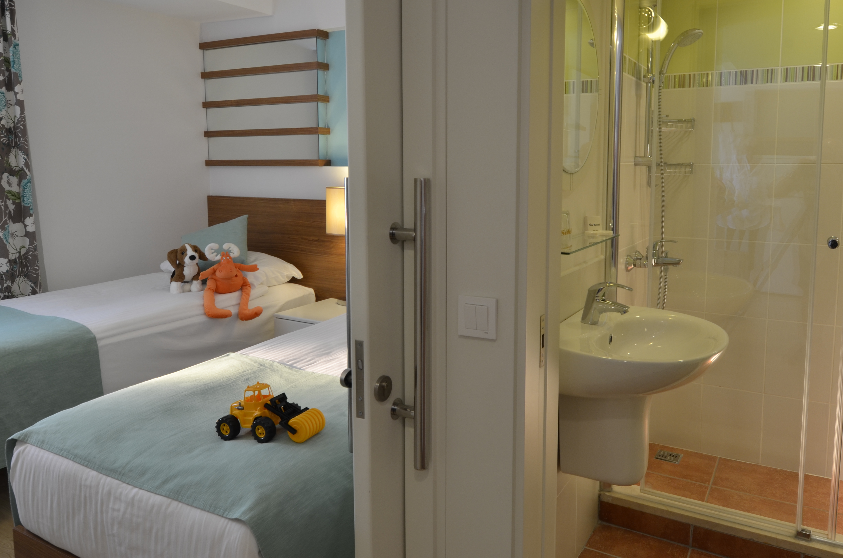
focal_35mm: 26
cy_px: 227
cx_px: 466
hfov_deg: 69.3
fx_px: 608
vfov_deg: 49.1
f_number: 11
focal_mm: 14
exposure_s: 1/4
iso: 200
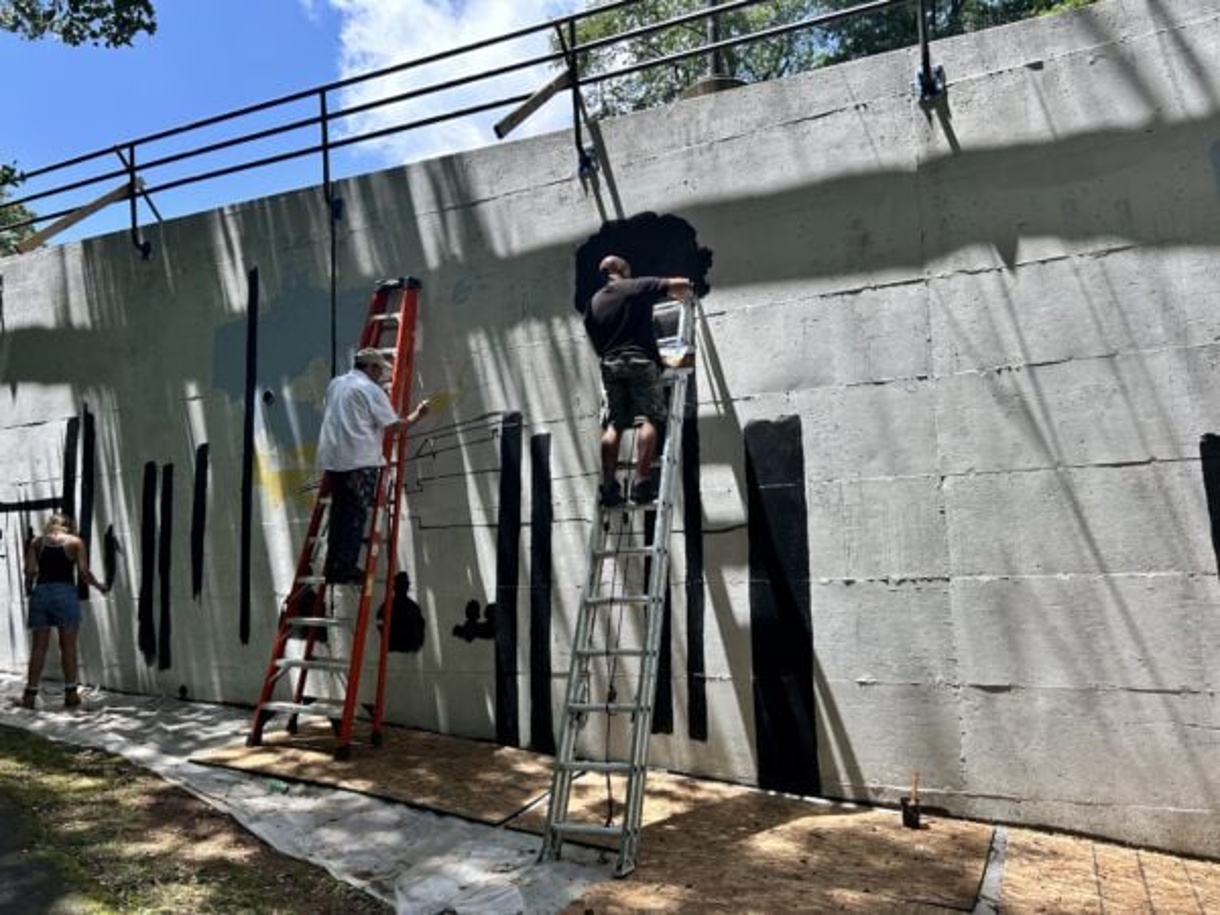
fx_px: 916
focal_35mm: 26
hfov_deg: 67.3
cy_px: 458
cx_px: 610
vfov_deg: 53.1
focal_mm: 5.7
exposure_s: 1/1511
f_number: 1.5
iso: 50
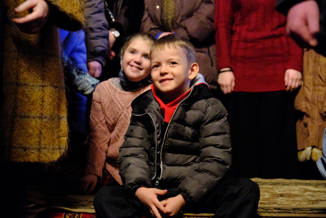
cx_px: 163
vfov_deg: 16.5
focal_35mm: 83
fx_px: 752
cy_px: 109
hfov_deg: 24.5
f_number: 2.8
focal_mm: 55
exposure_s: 1/80
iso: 25600
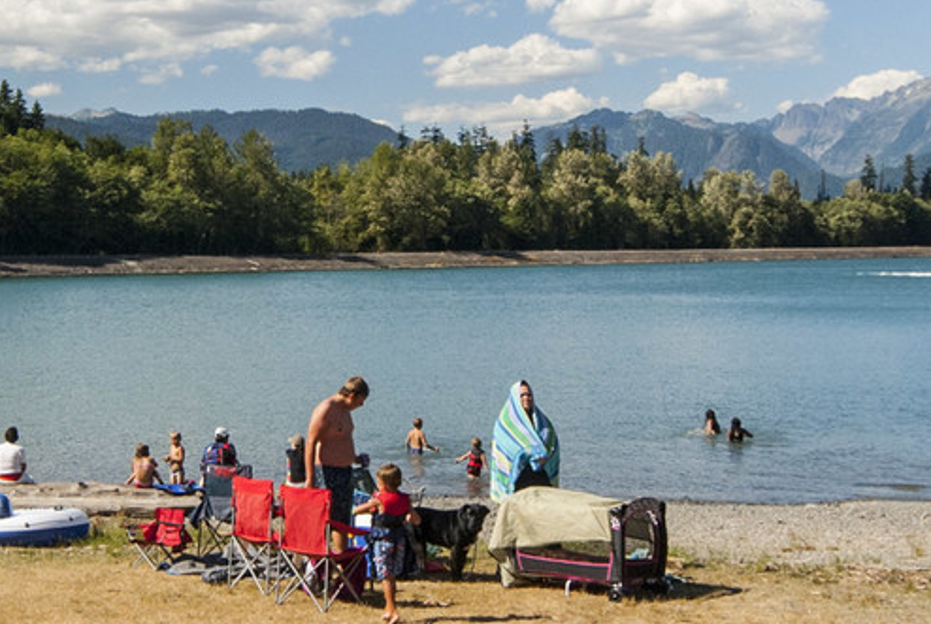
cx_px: 302
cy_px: 224
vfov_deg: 21.4
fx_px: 1648
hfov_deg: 31.3
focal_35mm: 64
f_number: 6.3
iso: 250
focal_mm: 13
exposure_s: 1/320
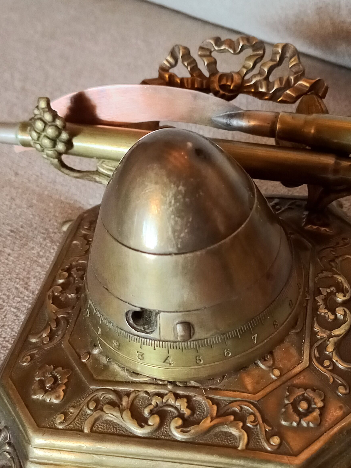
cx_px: 223
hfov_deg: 33.4
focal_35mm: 43
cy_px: 250
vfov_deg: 43.8
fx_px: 581
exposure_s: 1/16
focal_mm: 4.65
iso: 1250
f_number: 1.8
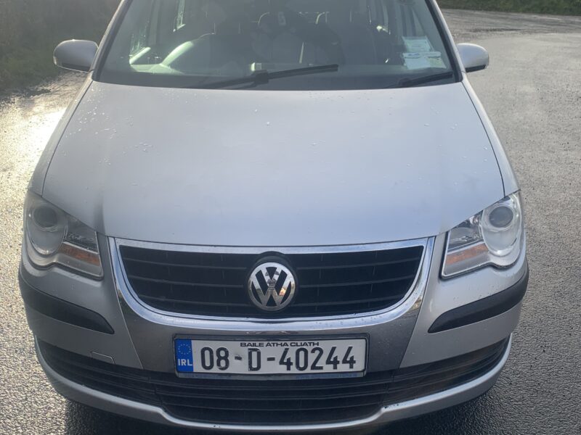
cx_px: 290
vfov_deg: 53.1
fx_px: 436
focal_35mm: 26
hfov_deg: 67.3
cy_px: 218
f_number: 1.8
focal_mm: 4.25
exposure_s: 1/928
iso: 25
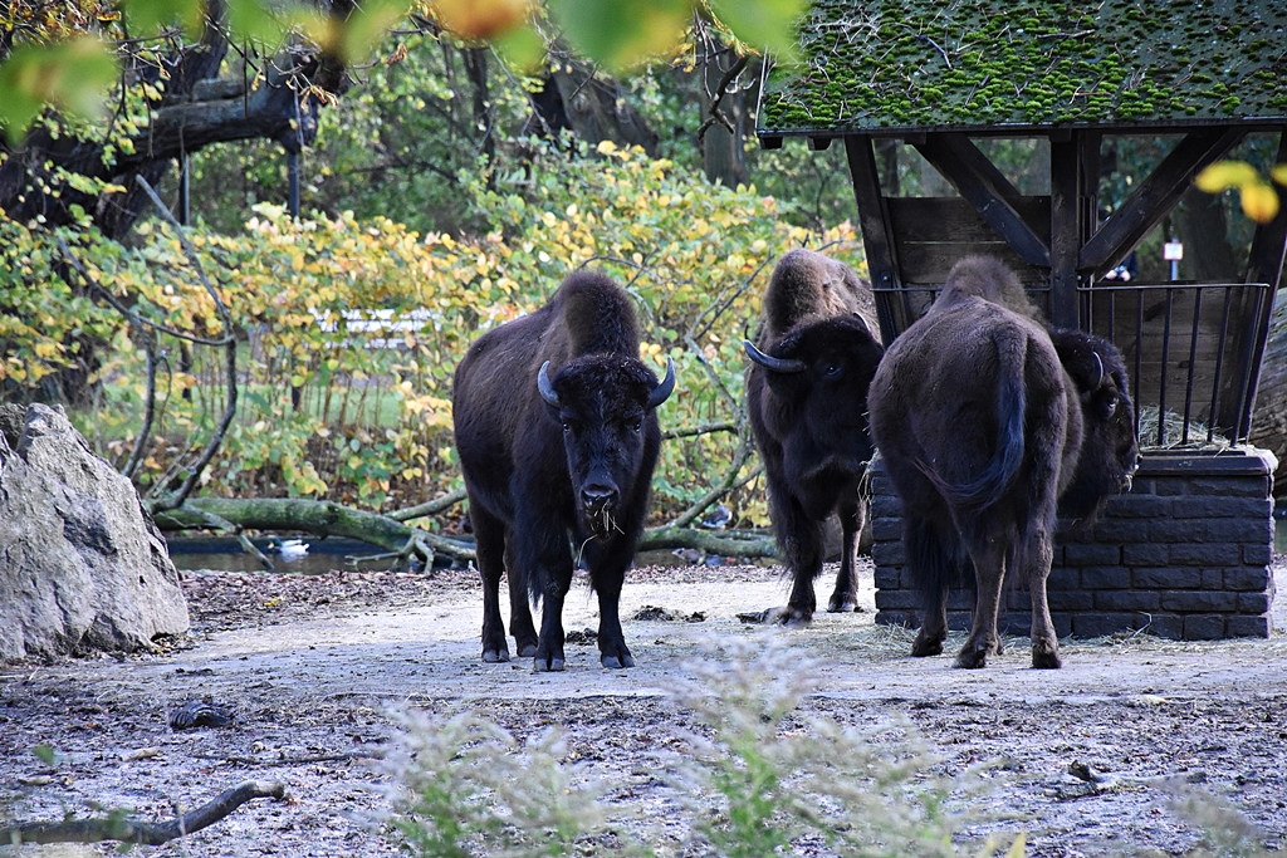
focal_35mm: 210
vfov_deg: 6.5
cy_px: 429
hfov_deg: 9.8
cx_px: 644
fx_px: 7508
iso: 3200
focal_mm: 140
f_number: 5.6
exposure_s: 1/500
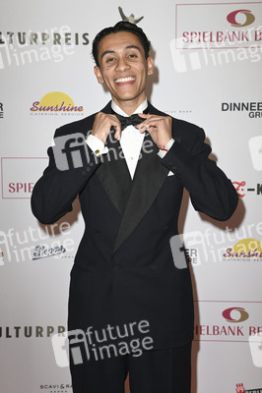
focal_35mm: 65
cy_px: 196
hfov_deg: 20.9
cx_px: 131
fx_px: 711
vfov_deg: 31.0
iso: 500
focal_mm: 65
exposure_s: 1/250
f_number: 5.6
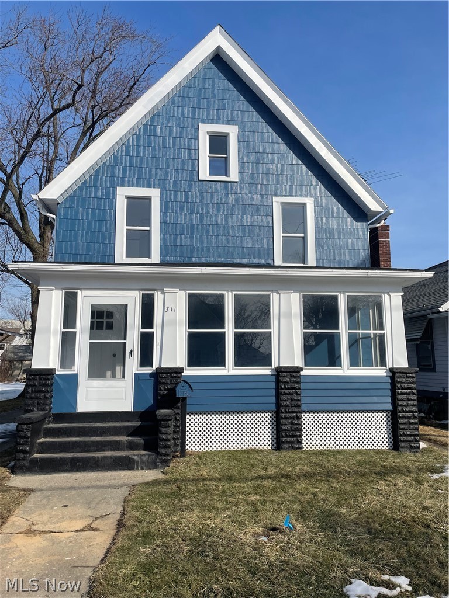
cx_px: 224
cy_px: 299
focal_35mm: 26
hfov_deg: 53.1
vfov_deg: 67.3
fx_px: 450
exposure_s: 1/6135
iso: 32
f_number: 1.6
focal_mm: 4.2
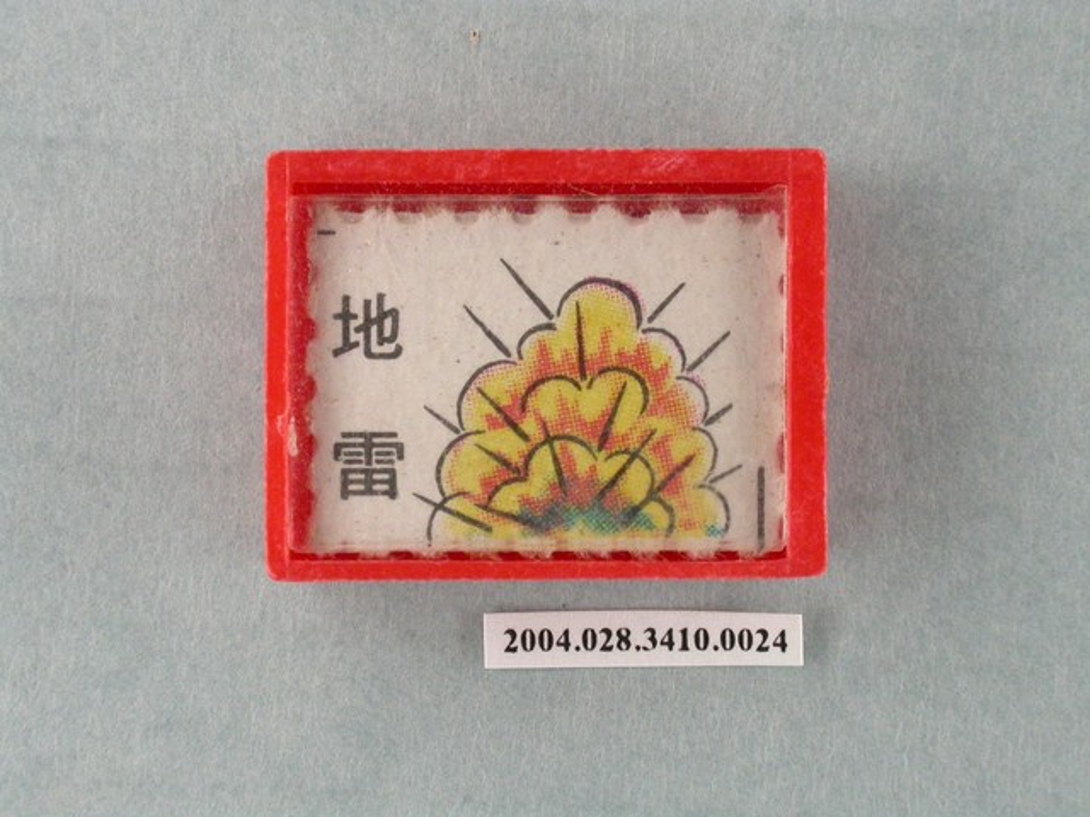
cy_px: 408
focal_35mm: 144
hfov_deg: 13.7
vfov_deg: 10.3
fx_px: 4534
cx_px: 545
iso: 200
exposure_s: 1/30
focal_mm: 29.9
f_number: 6.2
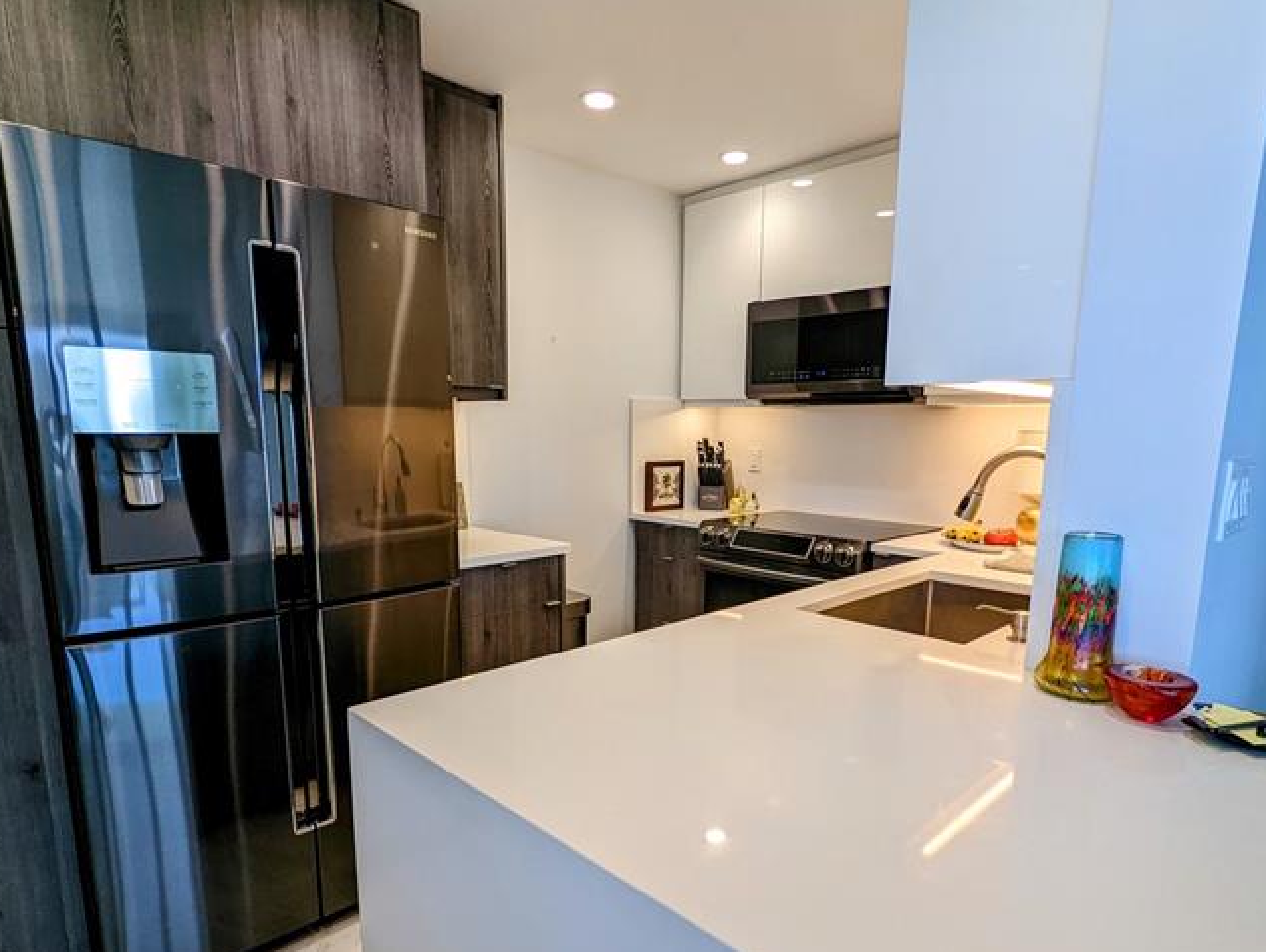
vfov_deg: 65.6
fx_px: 732
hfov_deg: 81.7
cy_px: 557
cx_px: 634
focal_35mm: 20
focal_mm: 2.35
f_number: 2.2
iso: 72
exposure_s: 1/120
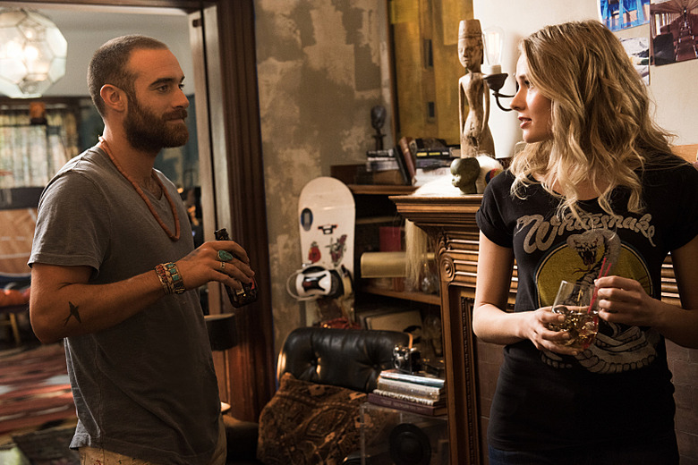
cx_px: 349
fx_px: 1008
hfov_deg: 38.2
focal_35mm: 52
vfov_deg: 26.0
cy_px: 232
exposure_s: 1/250
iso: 3200
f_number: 4
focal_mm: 52
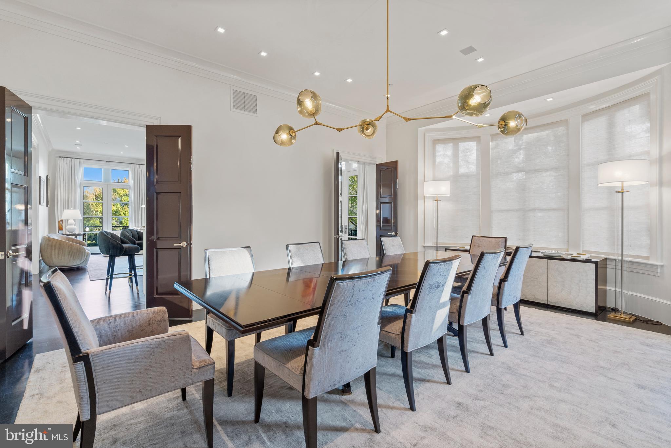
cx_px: 336
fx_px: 298
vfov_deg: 73.7
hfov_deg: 96.7
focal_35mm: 16
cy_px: 224
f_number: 8
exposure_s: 1/2
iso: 500
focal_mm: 16
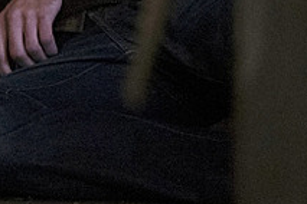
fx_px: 6242
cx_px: -102
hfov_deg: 2.8
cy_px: -125
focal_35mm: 732
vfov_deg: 1.9
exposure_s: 1/200
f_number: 4
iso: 8000
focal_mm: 200
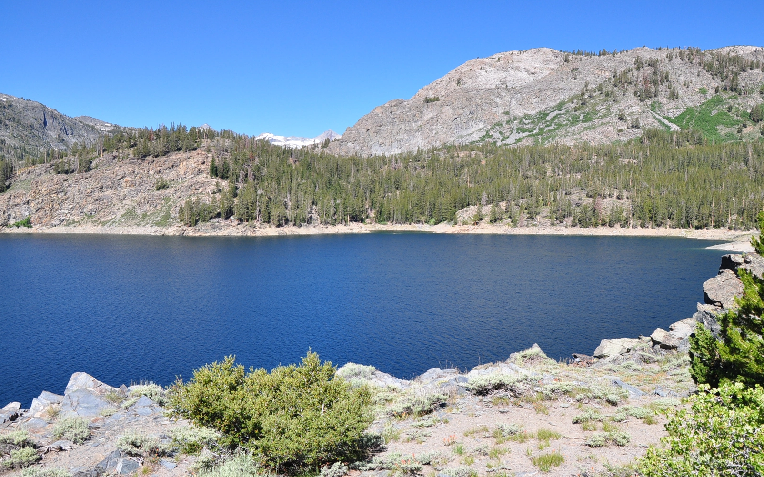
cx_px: 382
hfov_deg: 58.9
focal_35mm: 33
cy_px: 251
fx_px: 677
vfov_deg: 38.8
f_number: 10
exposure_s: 1/320
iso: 220
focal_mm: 21
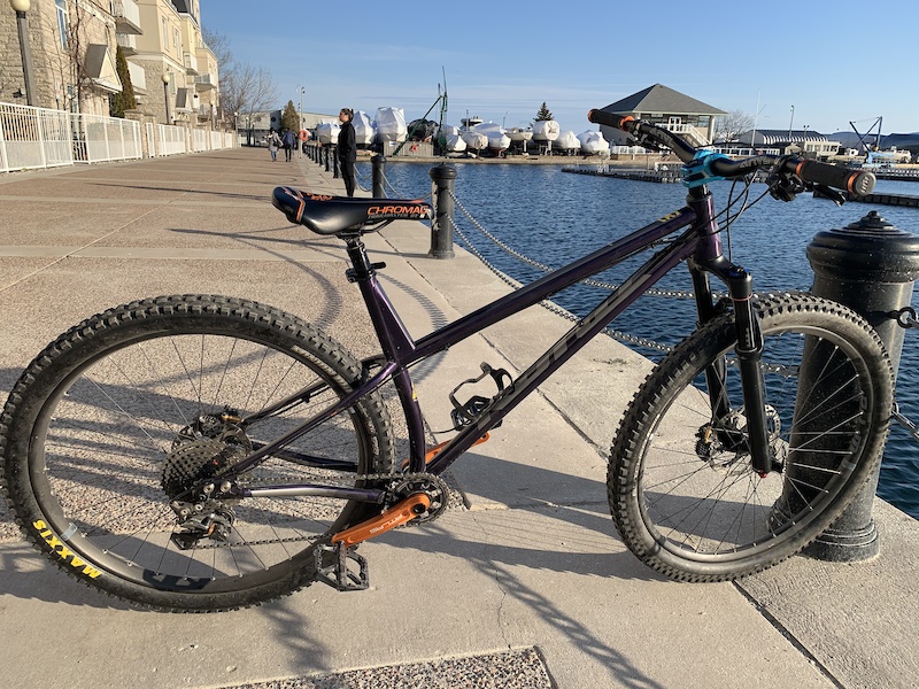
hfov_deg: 67.3
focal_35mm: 26
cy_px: 344
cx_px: 460
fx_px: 690
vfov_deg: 53.1
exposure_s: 1/1314
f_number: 1.8
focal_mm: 4.25
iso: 25
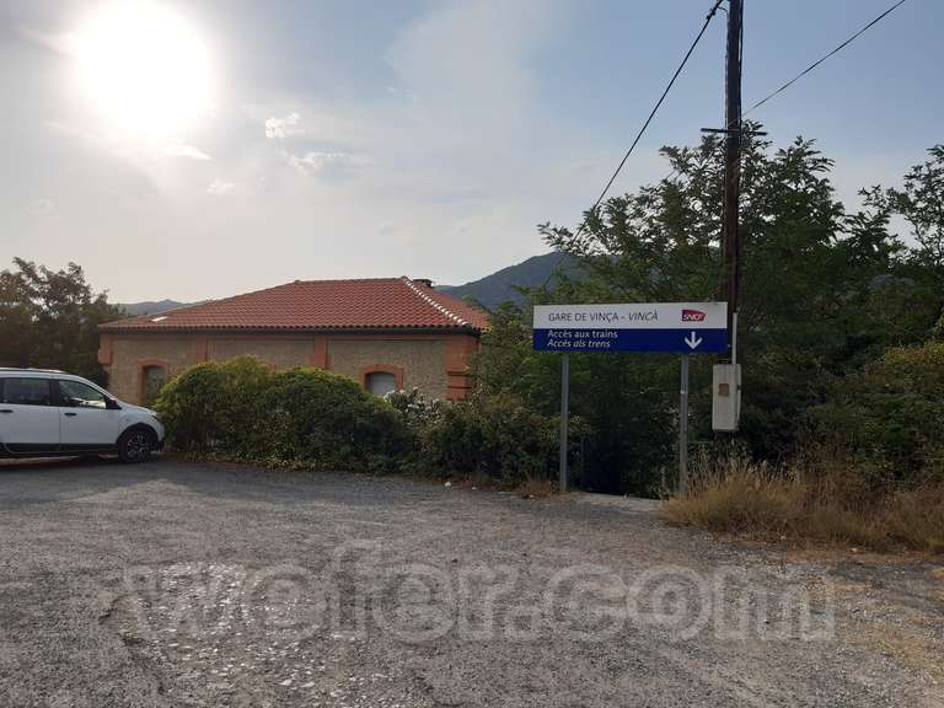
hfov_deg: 67.3
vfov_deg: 53.1
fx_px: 709
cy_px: 354
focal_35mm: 26
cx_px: 472
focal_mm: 3.92
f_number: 1.7
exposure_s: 1/1815
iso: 40
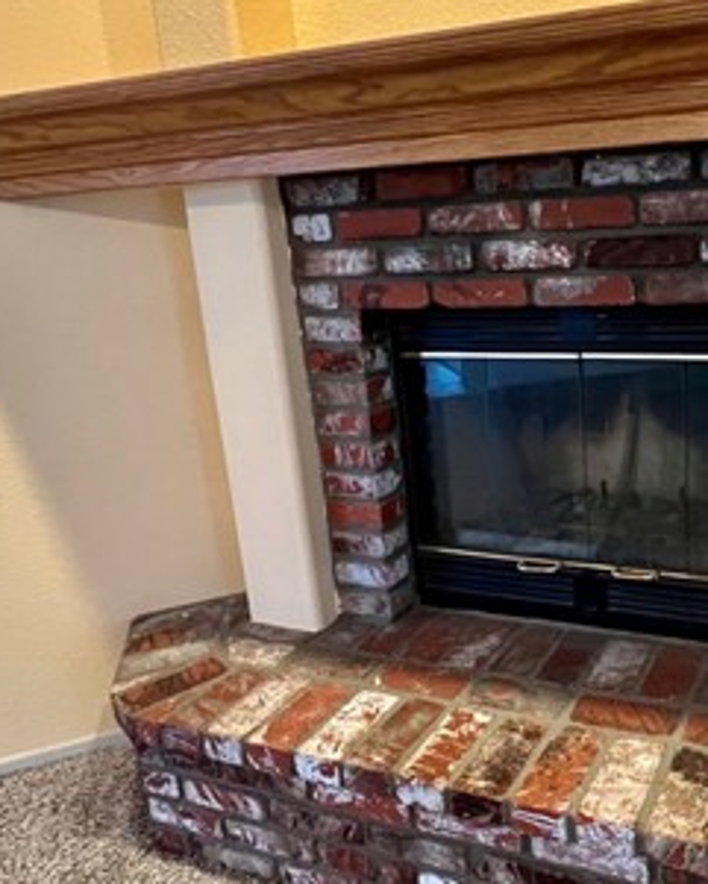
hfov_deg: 49.1
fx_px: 707
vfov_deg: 64.0
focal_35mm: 27
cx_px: 596
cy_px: 417
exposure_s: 1/40
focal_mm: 1.57
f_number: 1.8
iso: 800
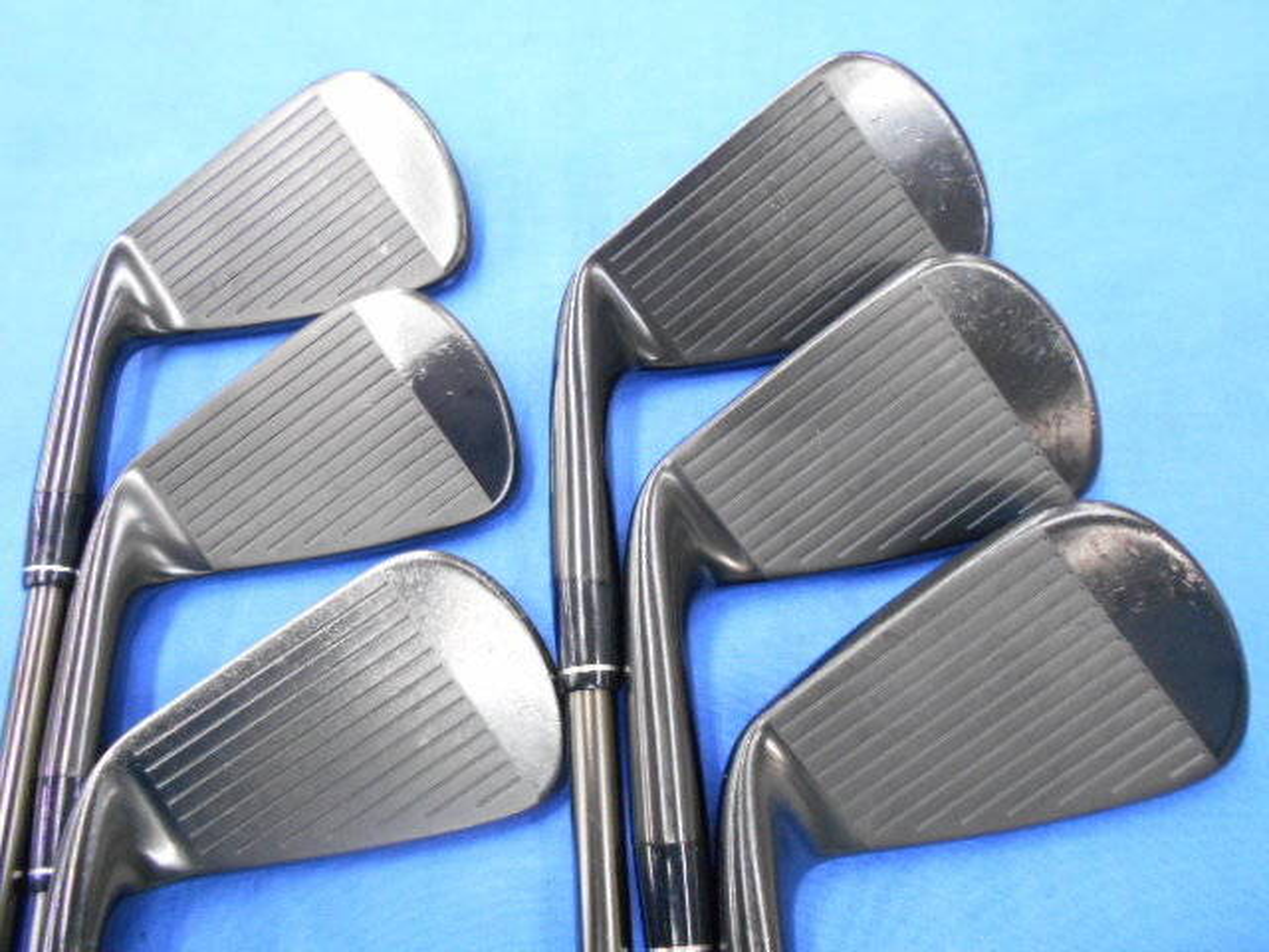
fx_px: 953
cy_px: 476
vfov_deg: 53.1
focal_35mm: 26
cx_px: 634
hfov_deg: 67.3
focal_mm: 4.6
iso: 400
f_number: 3.2
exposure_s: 1/15
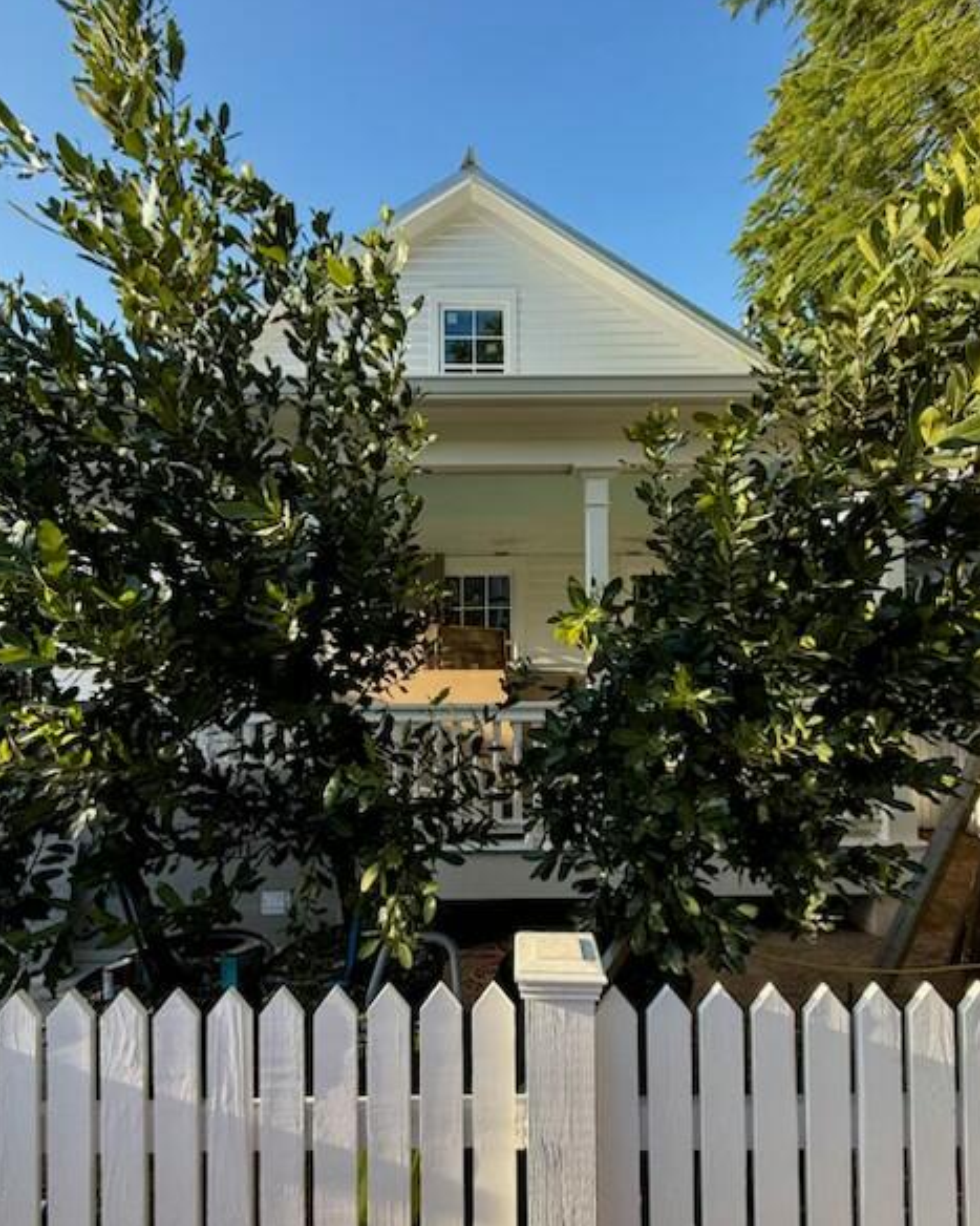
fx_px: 544
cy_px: 596
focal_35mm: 15
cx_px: 497
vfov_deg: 96.8
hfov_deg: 84.0
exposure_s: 1/277
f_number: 2.2
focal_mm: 2.22
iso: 64
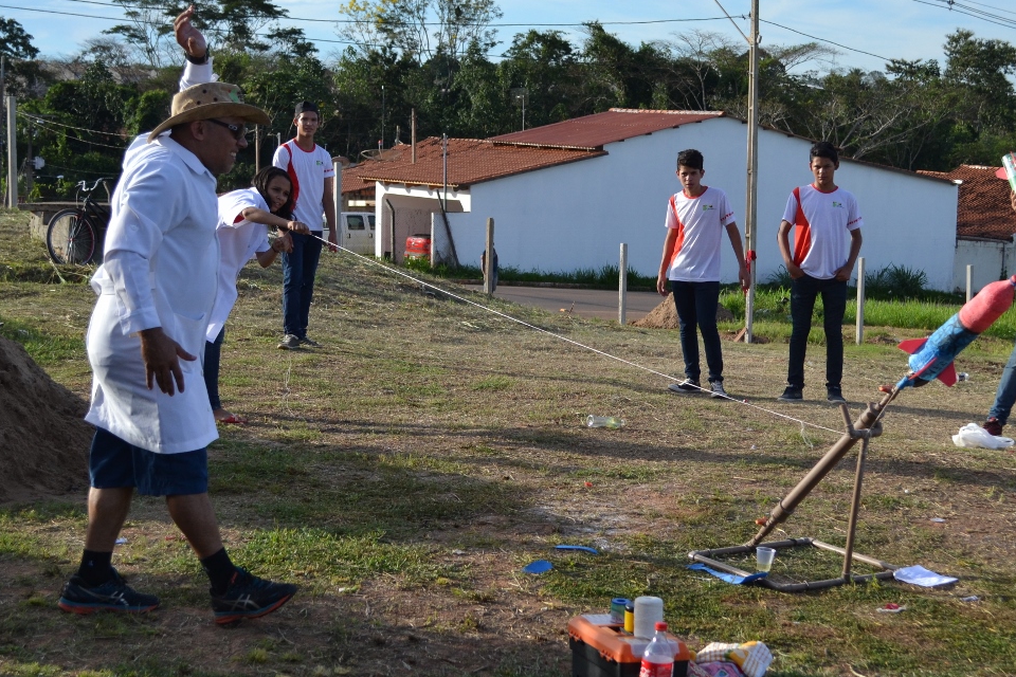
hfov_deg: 29.6
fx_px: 1919
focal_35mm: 68
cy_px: 371
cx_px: 597
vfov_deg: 20.0
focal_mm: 34
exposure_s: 1/1250
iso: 400
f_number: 5
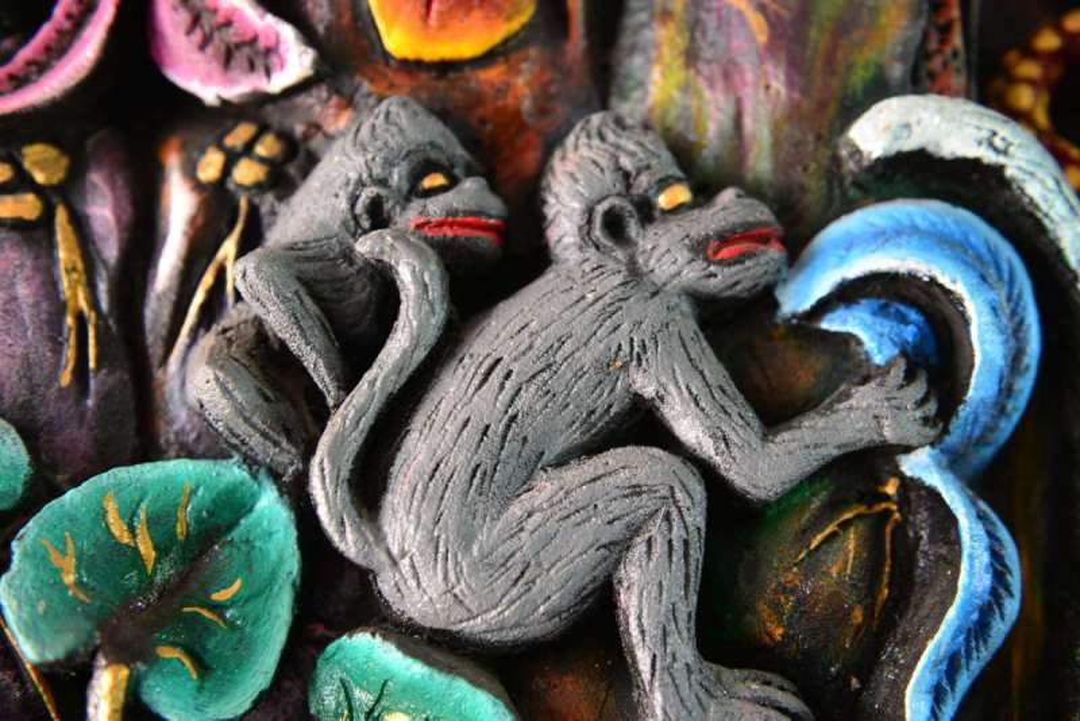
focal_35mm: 38
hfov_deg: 50.7
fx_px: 1140
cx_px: 540
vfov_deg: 35.1
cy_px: 360
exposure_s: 1/40
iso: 560
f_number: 2.8
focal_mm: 38
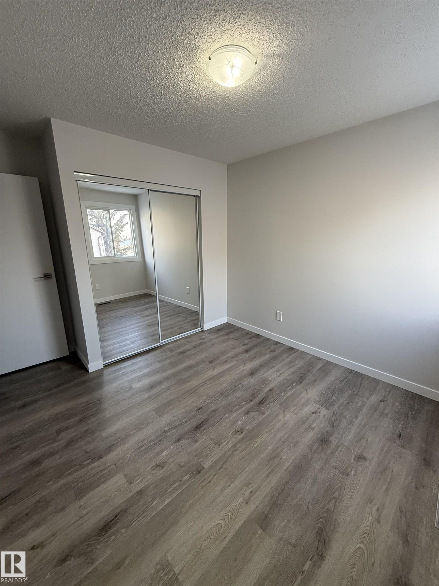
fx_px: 237
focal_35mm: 14
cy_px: 293
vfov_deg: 102.1
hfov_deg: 85.7
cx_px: 220
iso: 250
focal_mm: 2.22
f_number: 2.2
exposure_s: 1/120
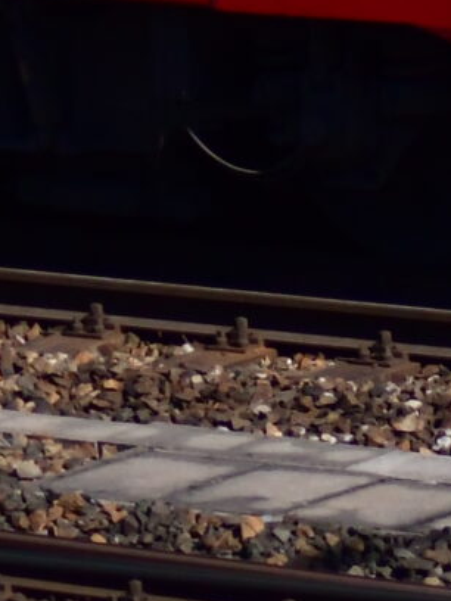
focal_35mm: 633
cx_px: 800
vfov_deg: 3.1
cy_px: -506
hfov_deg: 2.3
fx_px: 10996
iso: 640
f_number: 5
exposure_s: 1/8000
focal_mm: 70
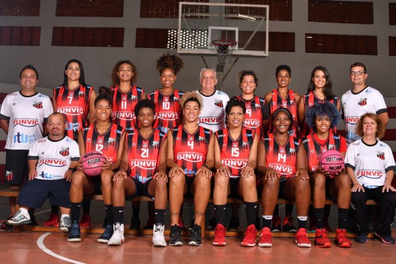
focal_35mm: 39
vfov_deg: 34.2
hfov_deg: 49.5
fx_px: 429
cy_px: 132
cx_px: 198
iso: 200
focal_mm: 26
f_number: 8
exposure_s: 1/80
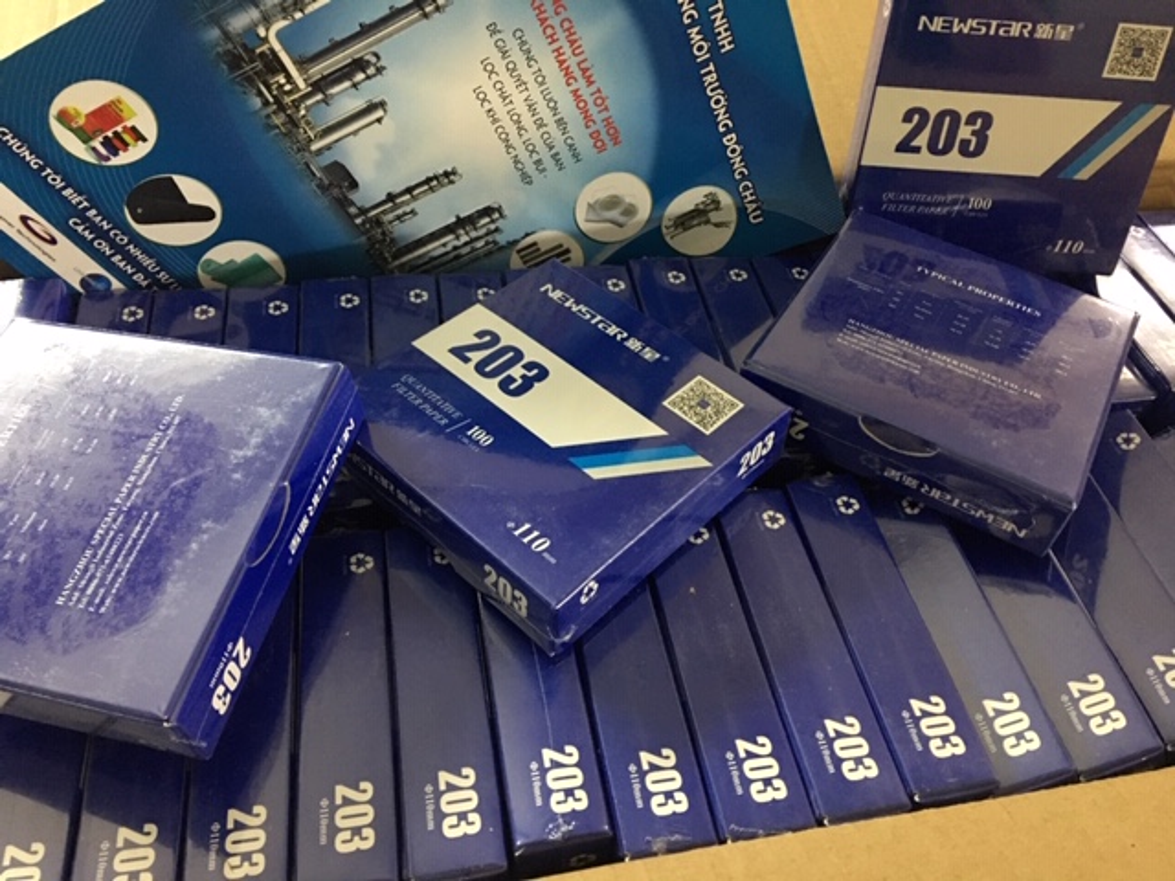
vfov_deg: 48.2
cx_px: 588
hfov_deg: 61.7
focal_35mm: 29
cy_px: 440
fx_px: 984
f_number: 2.2
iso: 160
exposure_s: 1/8
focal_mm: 4.15
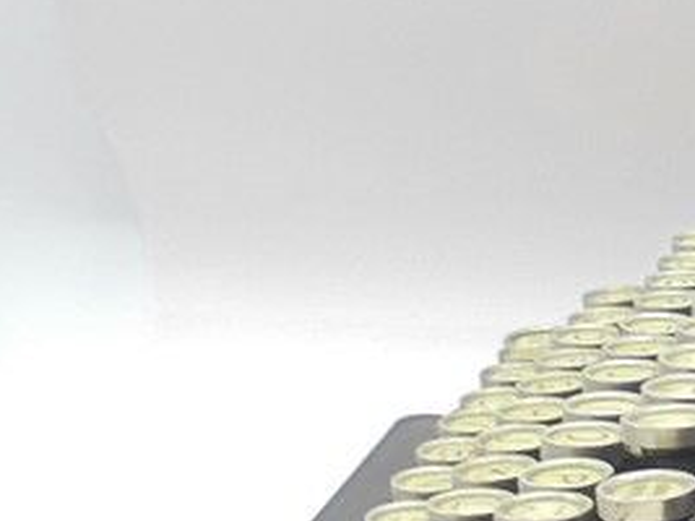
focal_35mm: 128
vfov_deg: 11.3
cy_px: 697
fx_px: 2569
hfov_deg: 14.4
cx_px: 1039
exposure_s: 1/30
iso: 250
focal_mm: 6.9
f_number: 4.2
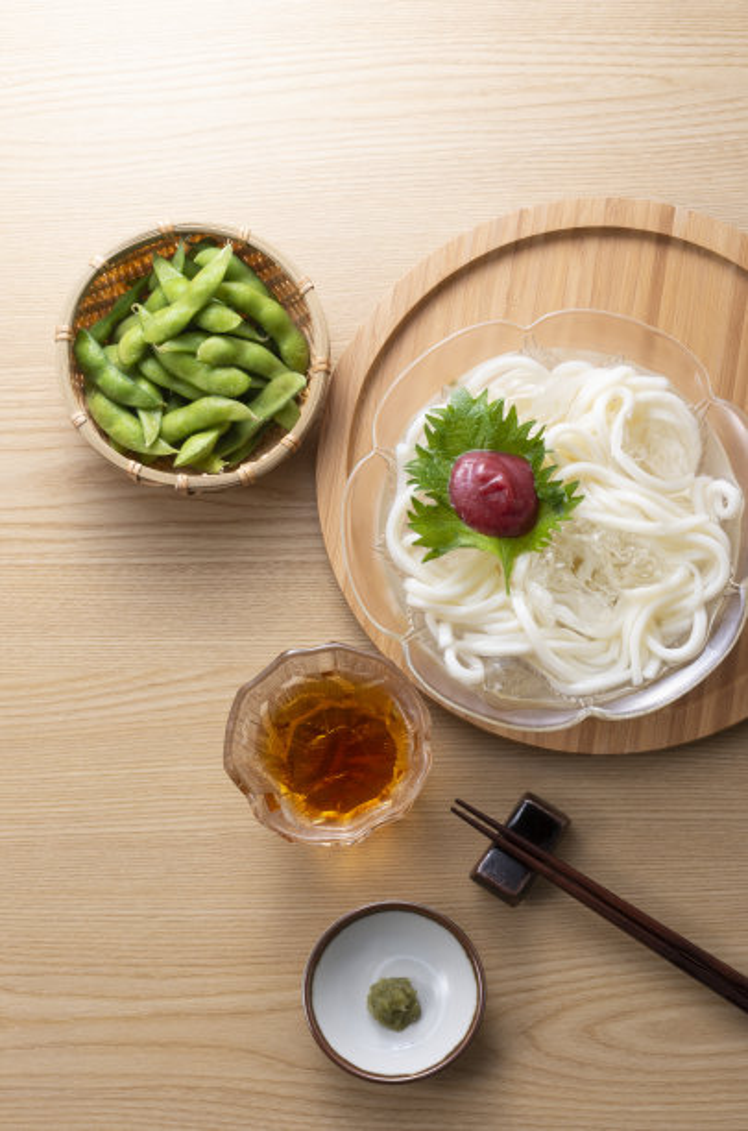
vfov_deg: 27.1
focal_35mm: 75
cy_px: 566
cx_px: 374
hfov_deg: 18.1
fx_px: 2349
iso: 100
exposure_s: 1/160
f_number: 20
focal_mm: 50
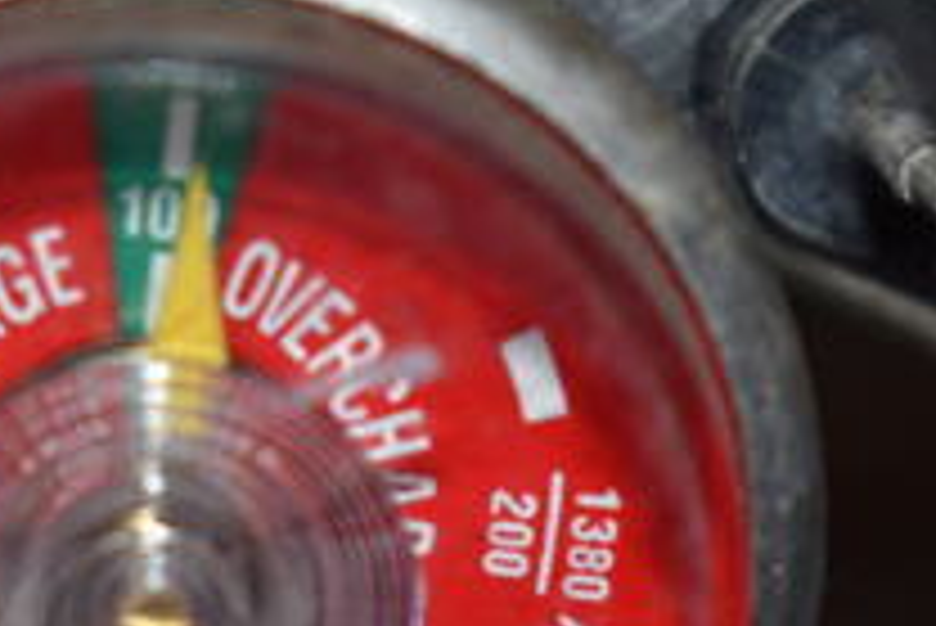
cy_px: 649
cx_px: 81
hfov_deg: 8.5
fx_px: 6282
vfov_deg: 5.7
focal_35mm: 241
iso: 280
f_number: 5.6
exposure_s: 1/60
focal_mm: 55
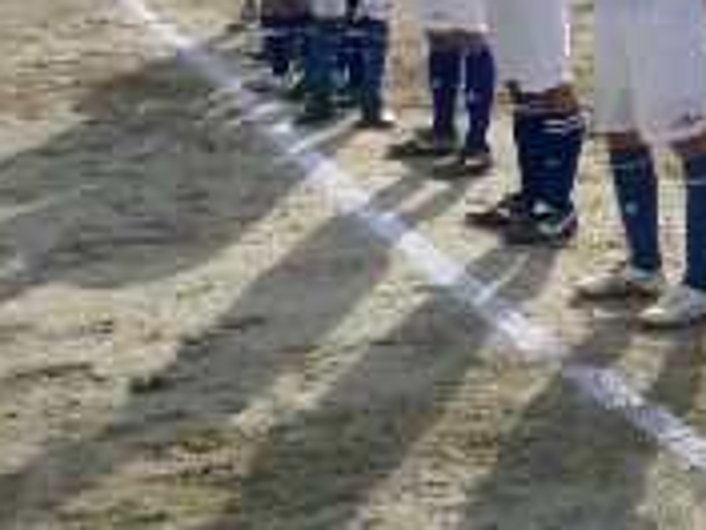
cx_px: 626
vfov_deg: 16.2
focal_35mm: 89
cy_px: -8
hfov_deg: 21.6
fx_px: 1815
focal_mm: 5.8
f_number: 4.3
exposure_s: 1/640
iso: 50
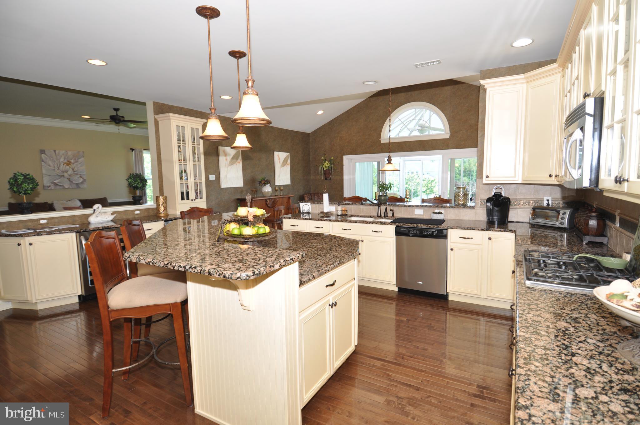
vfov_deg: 67.2
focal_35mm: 18
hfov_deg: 90.1
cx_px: 320
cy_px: 212
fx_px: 320
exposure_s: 1/60
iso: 250
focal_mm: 12
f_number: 4
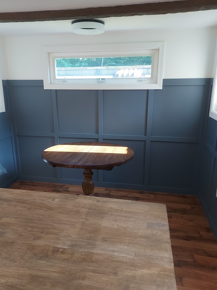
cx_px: 96
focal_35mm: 27
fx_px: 226
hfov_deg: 51.3
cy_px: 145
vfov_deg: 65.3
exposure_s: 1/60
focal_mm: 4.6
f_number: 1.8
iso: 250
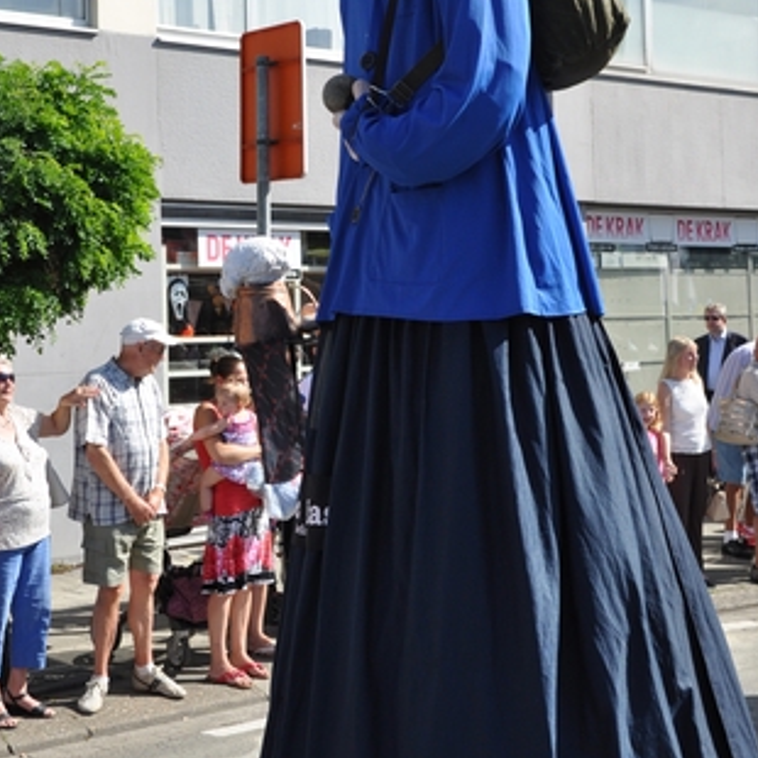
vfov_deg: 26.7
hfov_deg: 26.8
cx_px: 313
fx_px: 1586
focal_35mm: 64
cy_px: 247
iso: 400
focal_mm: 26
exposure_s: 1/1250
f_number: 5.6
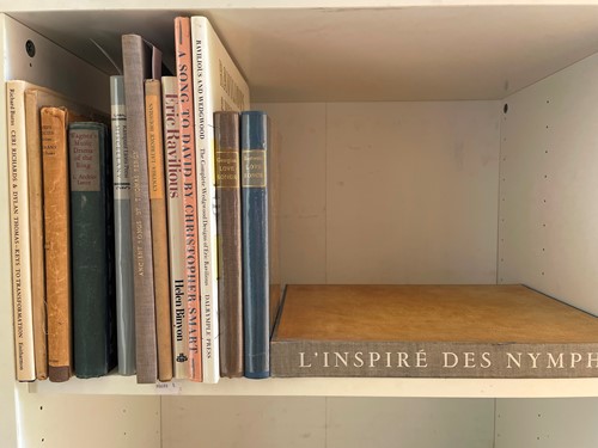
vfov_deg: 53.1
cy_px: 224
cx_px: 299
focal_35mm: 26
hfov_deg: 67.3
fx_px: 449
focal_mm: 4.2
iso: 125
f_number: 1.6
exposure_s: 1/121
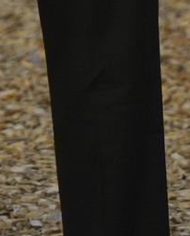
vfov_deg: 1.6
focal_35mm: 1182
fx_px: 8298
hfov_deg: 1.3
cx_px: 72
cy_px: -307
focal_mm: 135
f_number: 2.8
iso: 200
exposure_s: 1/350
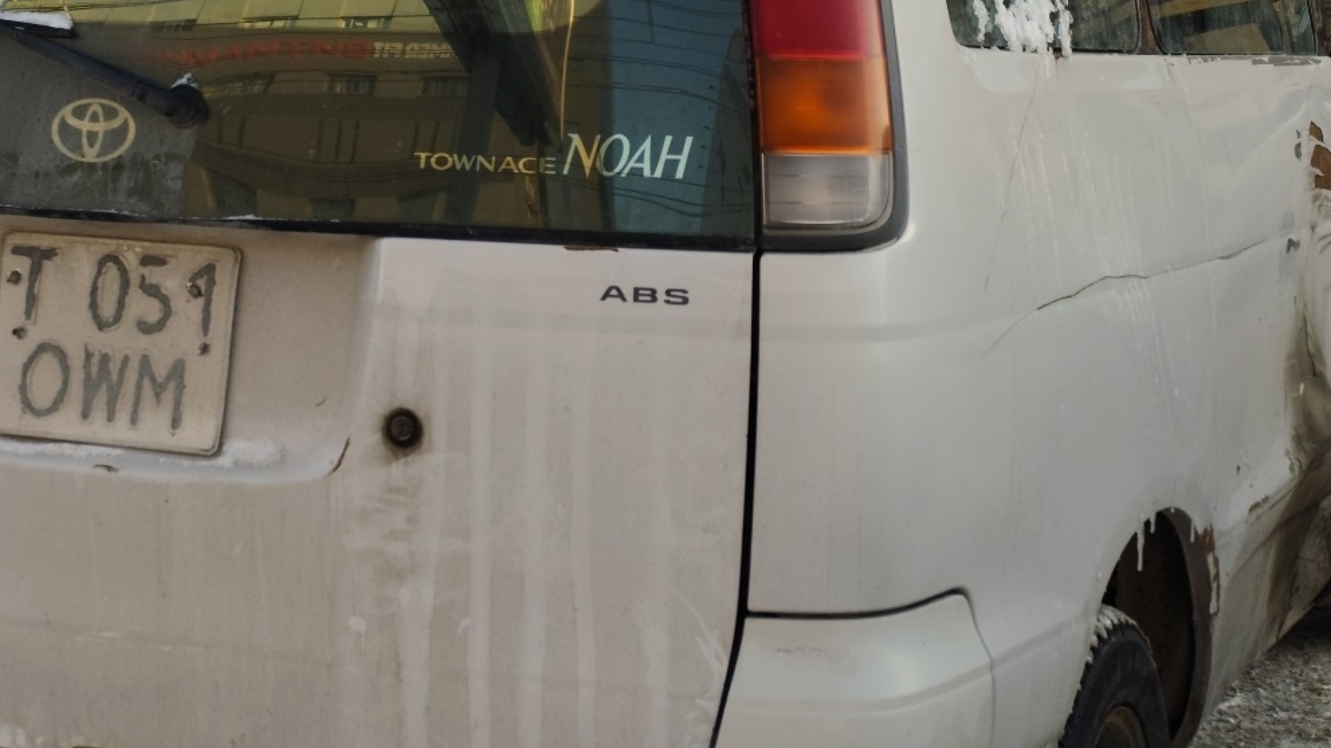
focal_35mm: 50
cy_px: 203
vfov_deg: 23.7
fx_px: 1765
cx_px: 445
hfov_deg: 40.8
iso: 50
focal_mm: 6.19
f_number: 1.65
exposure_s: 1/248
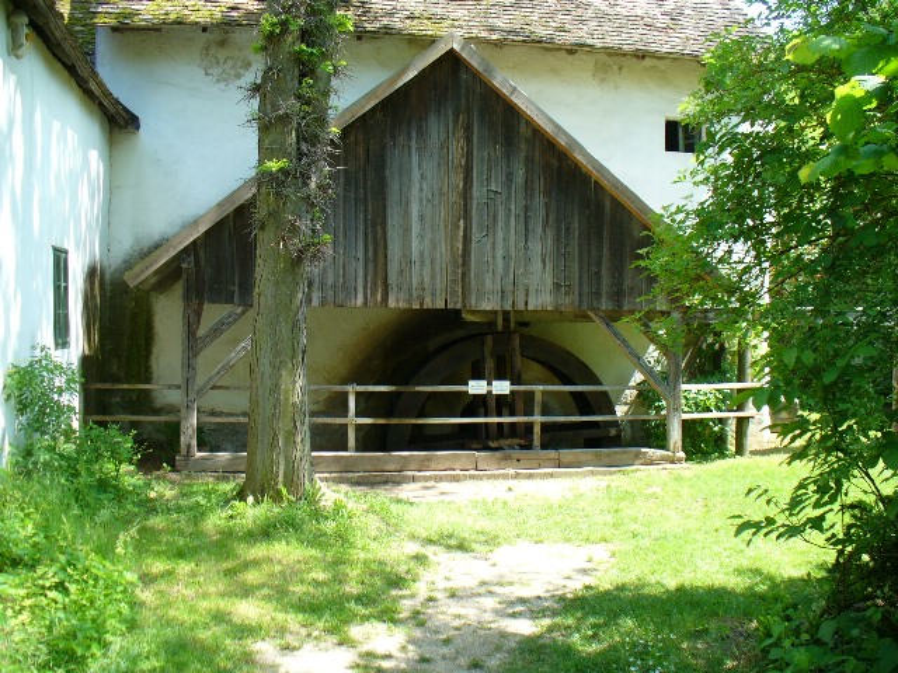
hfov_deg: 50.1
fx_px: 960
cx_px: 449
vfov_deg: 38.7
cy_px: 336
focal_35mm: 37
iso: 80
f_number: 2.8
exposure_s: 1/200
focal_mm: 6.1
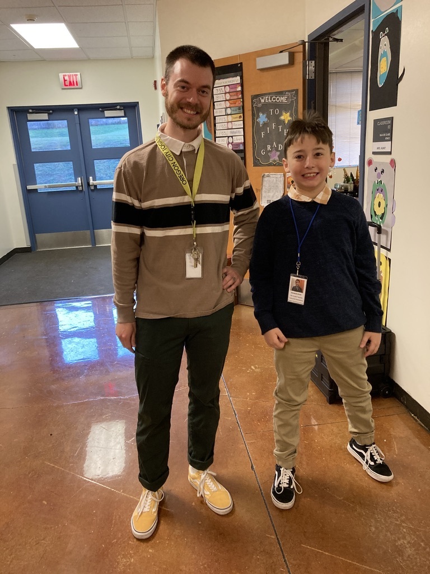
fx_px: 464
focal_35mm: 28
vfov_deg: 63.4
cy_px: 287
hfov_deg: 49.7
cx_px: 215
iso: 250
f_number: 1.8
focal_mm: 3.99
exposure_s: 1/40
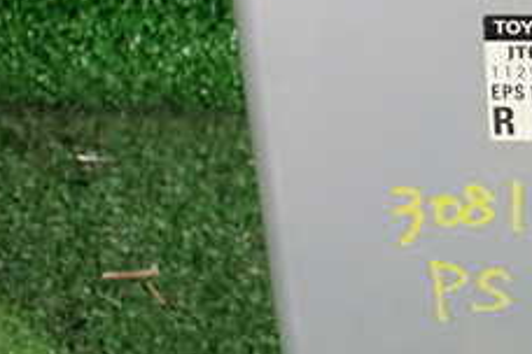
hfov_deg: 22.8
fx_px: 1212
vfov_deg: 16.5
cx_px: 635
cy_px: 58
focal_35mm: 82
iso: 800
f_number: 2.3
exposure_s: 1/60
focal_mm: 5.4
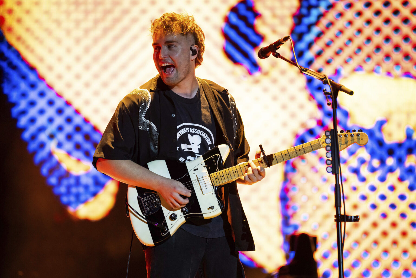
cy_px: 139
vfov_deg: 7.0
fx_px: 2276
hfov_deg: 10.4
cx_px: 208
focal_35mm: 197
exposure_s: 1/690
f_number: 2.8
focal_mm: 197
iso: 2000
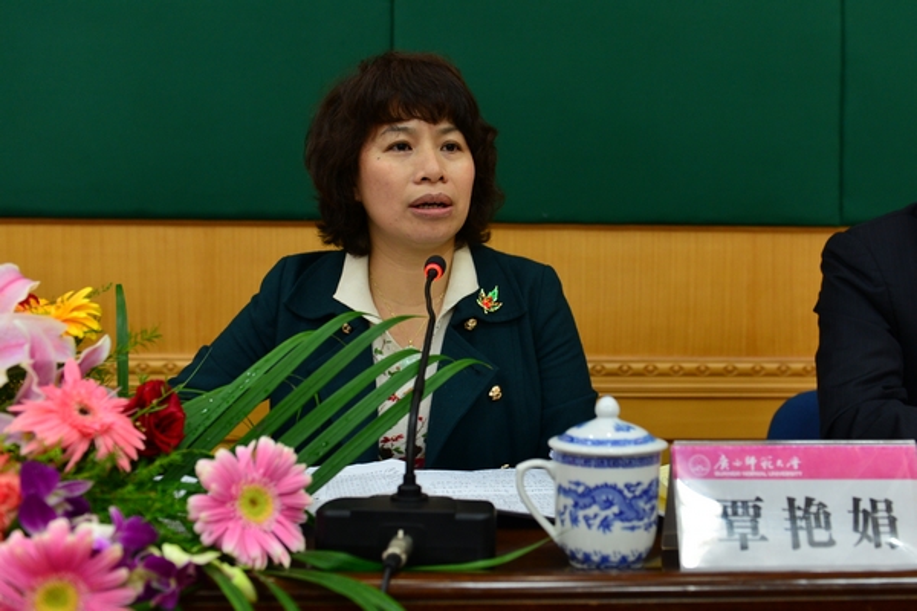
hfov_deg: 54.4
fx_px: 891
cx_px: 458
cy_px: 306
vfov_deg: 37.9
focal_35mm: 35
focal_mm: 35
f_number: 3.5
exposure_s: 1/50
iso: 1000
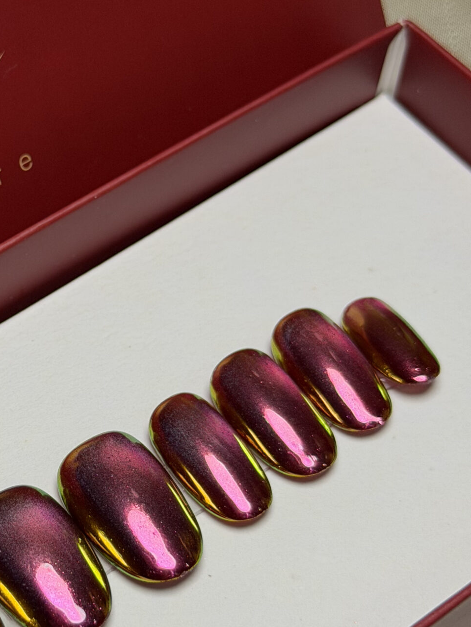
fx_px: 1742
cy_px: 360
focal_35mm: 96
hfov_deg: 15.2
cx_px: 30
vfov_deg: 20.4
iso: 100
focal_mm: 6.76
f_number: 1.78
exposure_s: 1/96
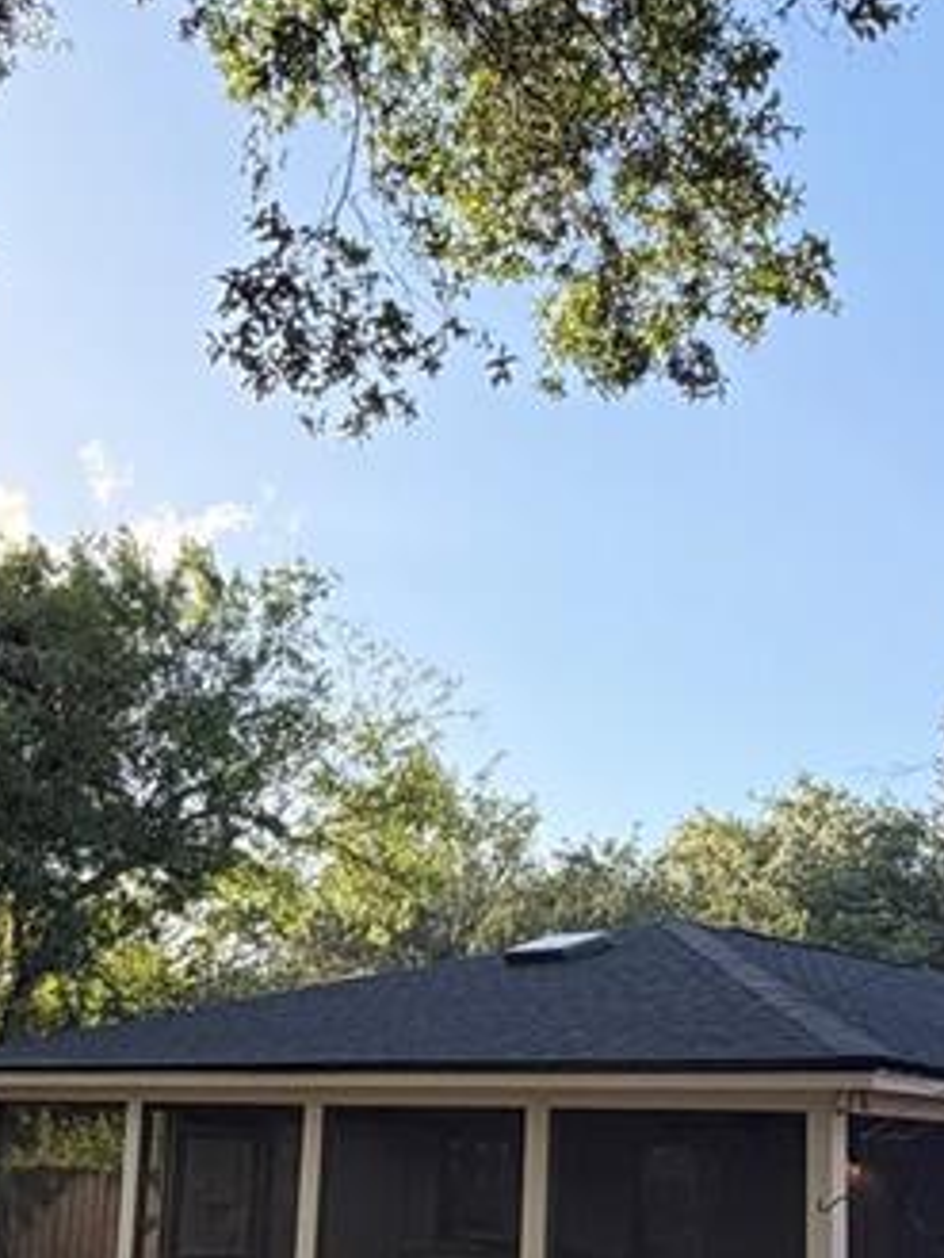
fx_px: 1853
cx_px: 447
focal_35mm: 51
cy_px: 837
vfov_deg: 37.1
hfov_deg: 28.6
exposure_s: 1/502
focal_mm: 2.22
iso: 50
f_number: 2.2
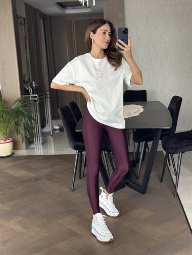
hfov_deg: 30.3
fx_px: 355
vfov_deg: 39.6
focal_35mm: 48
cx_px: 96
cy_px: 128
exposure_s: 1/60
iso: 200
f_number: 1.78
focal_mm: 6.86
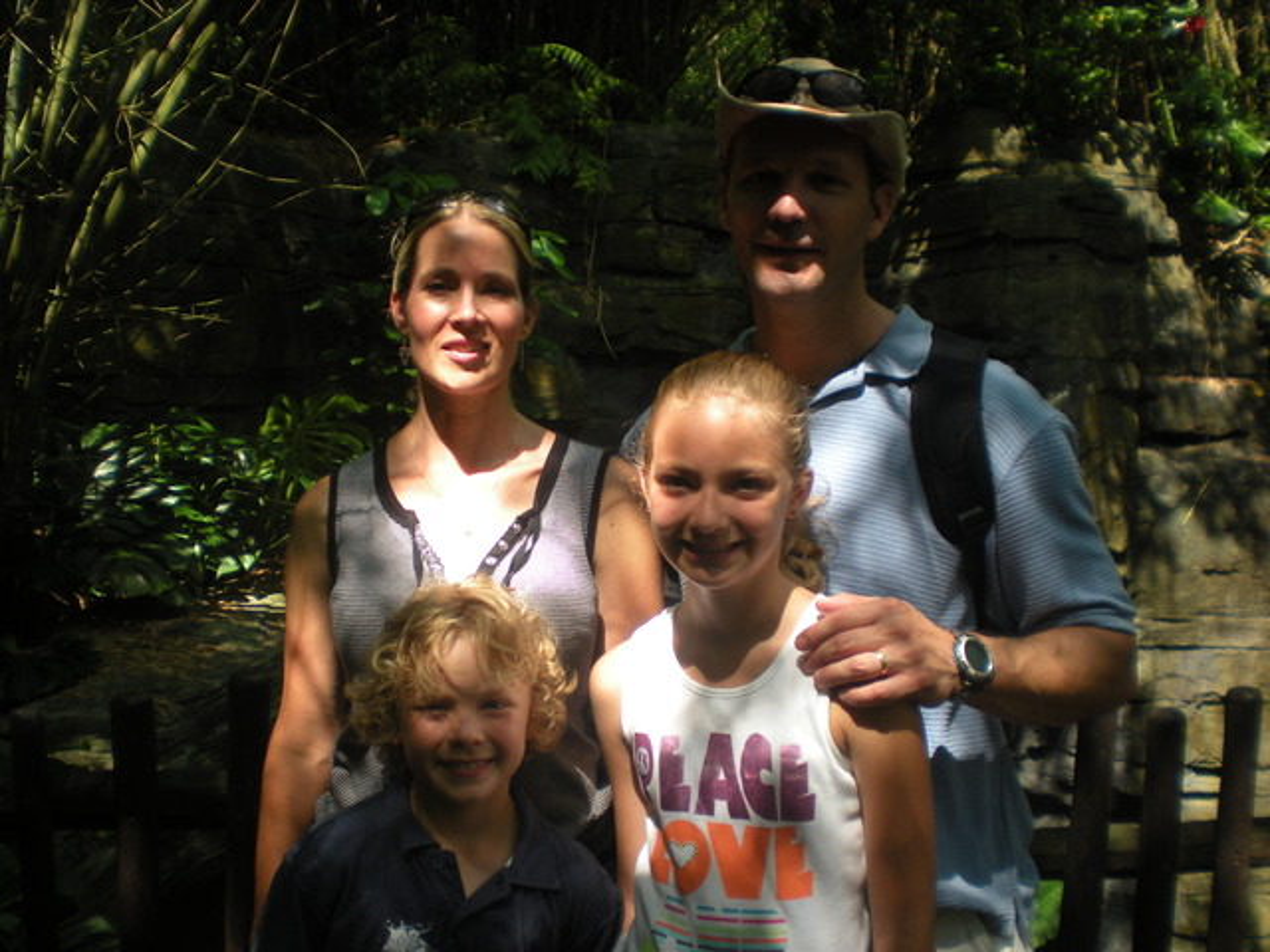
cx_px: 635
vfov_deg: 37.7
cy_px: 476
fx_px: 1394
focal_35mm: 38
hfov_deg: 49.0
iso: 88
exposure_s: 1/250
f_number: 3.1
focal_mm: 6.3
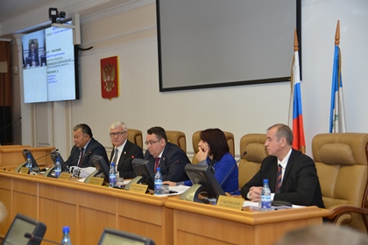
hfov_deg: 34.5
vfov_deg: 23.4
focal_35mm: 58
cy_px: 122
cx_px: 184
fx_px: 593
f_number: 4
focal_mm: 58
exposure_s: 1/60
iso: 360
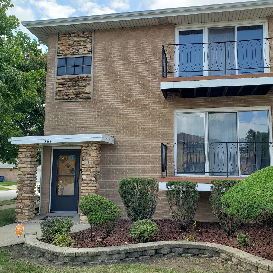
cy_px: 139
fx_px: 286
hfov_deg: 51.1
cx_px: 138
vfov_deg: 51.1
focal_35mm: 32
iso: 50
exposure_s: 1/769
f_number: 2.4
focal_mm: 4.3
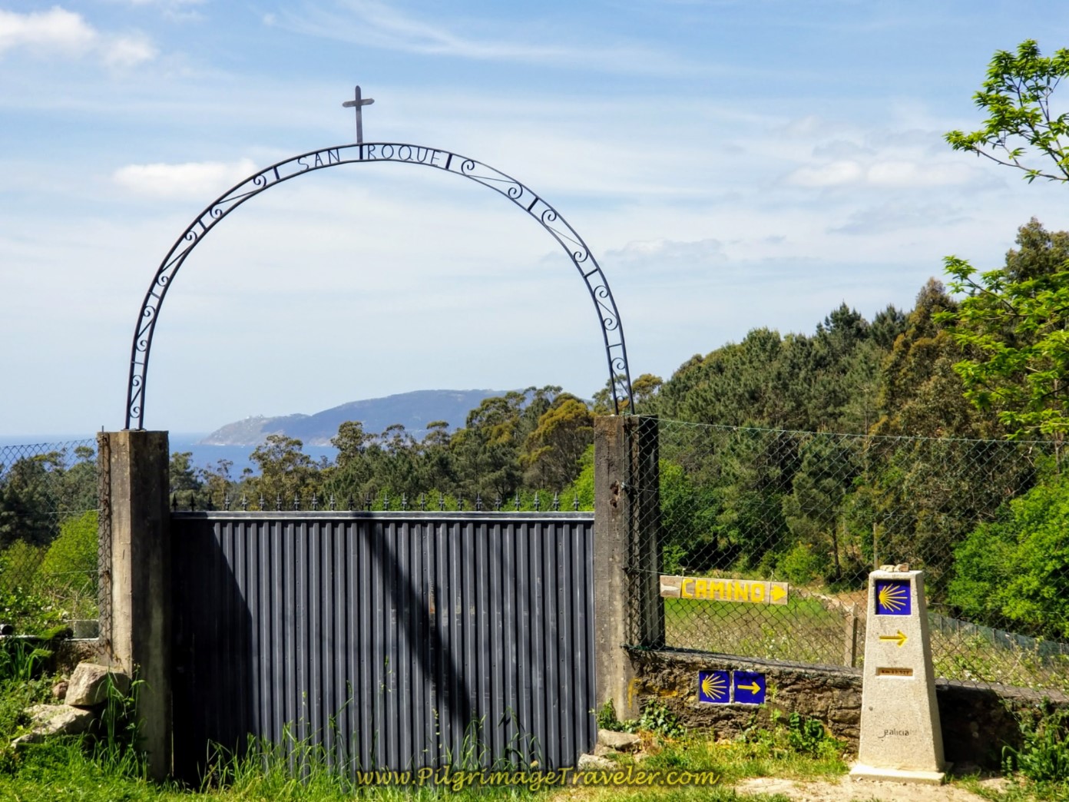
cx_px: 534
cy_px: 401
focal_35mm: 52
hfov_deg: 36.8
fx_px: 1606
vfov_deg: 28.0
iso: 25
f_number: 2.4
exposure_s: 1/826
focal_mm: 6
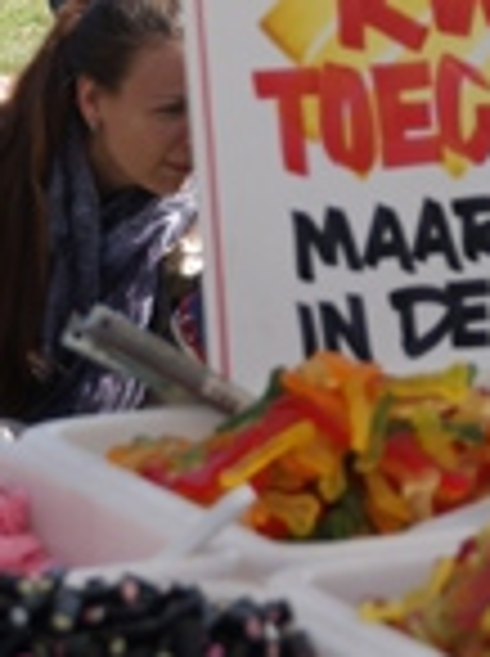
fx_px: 5622
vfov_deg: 6.6
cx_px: 600
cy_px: -243
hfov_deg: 5.0
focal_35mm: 297
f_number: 6.3
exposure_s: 1/125
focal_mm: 60
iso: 100
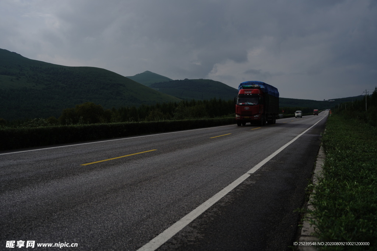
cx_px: 188
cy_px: 126
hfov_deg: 53.1
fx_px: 377
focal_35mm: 36
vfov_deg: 36.9
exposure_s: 1/2000
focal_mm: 36
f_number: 2.8
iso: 50
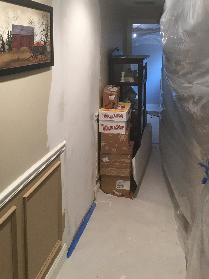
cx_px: 104
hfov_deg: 36.8
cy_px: 102
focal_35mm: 39
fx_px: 314
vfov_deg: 47.4
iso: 50
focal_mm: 4.15
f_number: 2.2
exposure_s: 1/30
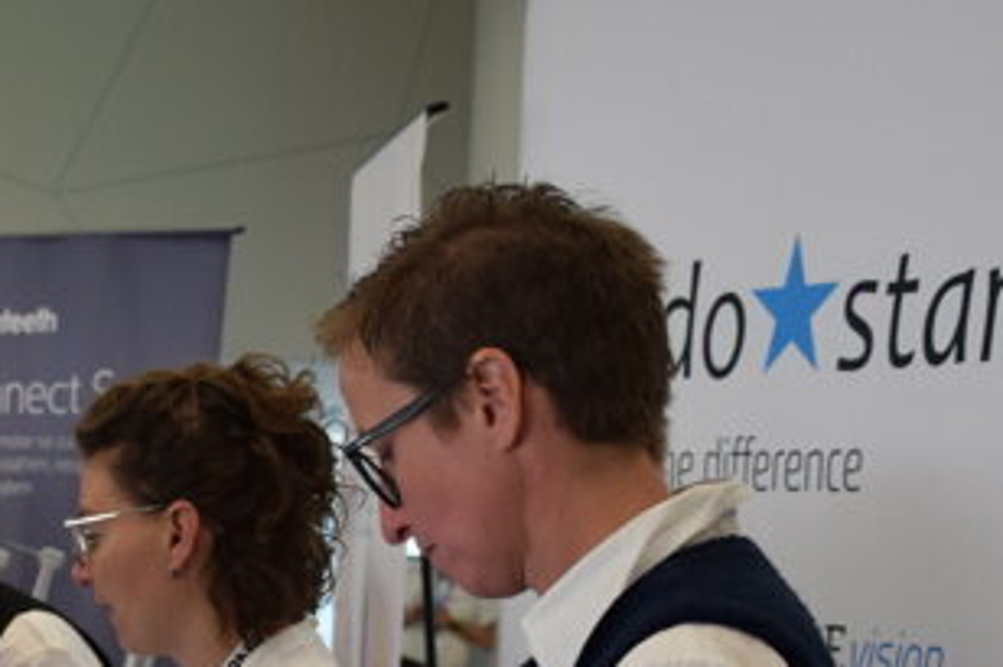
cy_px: 779
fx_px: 3286
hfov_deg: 16.9
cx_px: -59
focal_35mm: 118
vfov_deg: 11.4
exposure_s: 1/60
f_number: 4
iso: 1100
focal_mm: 28
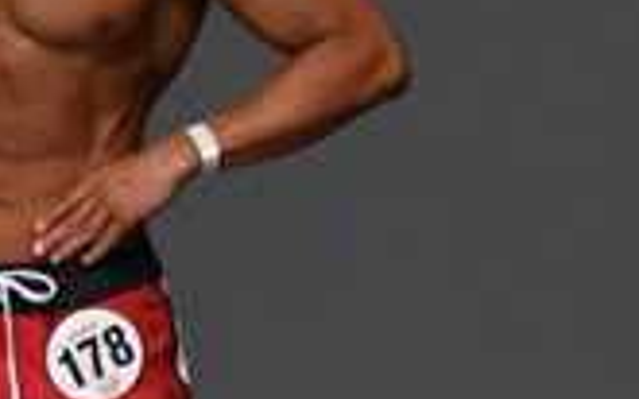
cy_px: 453
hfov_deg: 1.2
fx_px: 31301
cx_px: 246
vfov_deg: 0.7
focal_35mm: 1798
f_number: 5.6
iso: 4000
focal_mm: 250
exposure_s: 1/400
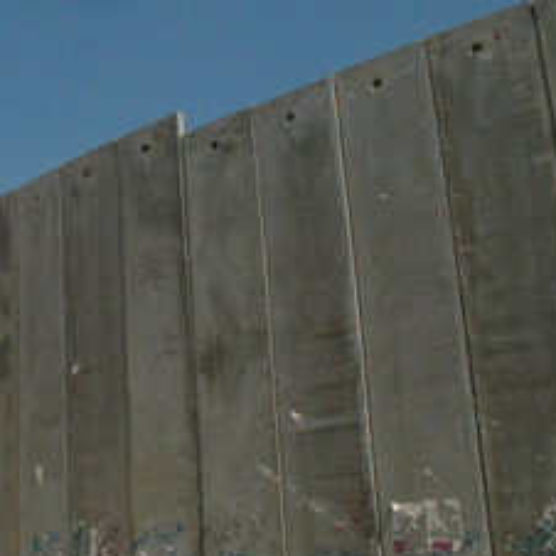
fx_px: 1181
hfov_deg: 23.8
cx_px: -138
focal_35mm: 65
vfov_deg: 26.4
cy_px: 229
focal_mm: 18
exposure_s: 1/1000
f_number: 16
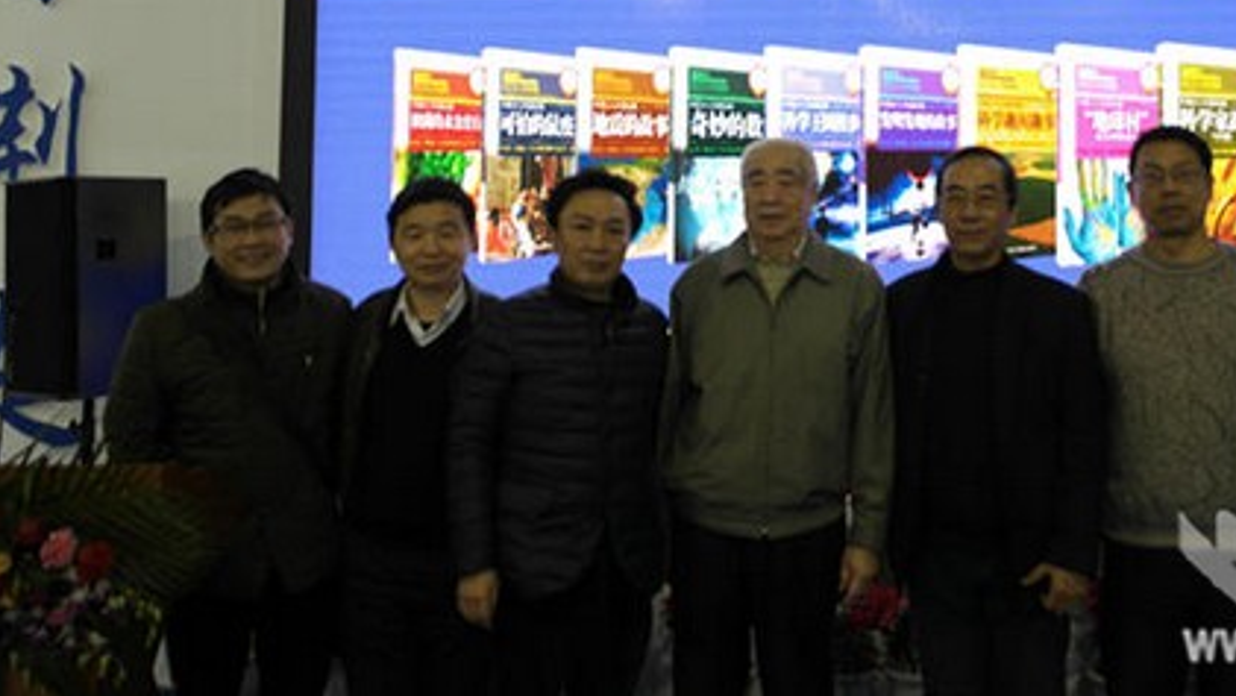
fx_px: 1344
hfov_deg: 48.7
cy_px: 162
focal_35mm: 41
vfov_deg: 28.5
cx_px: 801
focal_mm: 20
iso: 200
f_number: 3.5
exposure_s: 1/40
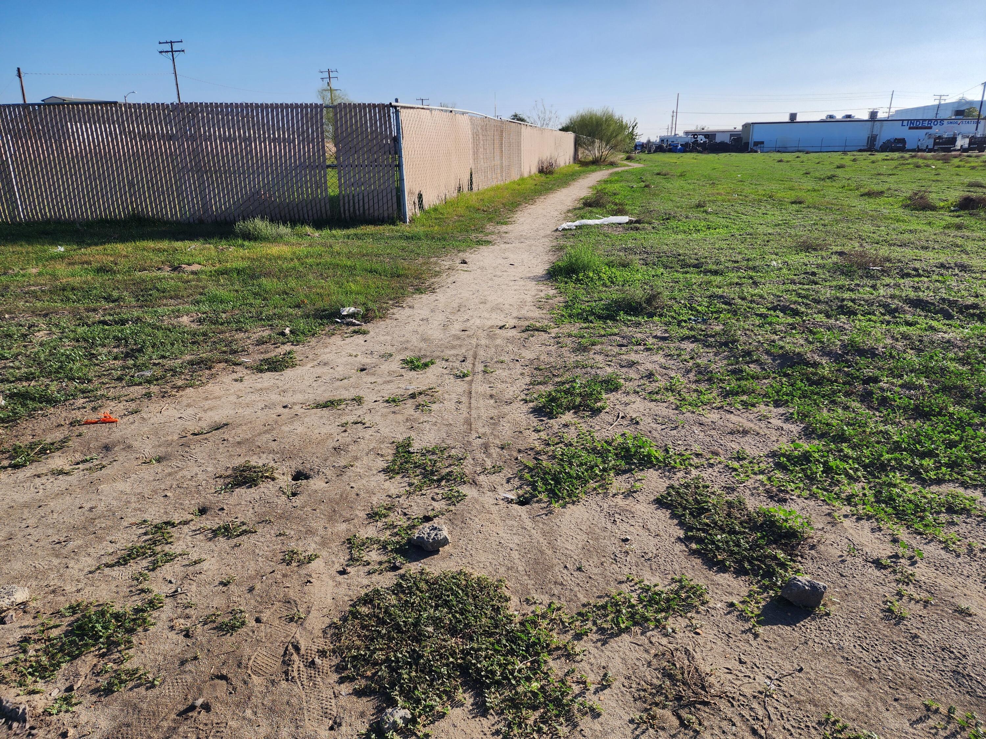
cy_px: 370
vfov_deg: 58.9
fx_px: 655
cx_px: 493
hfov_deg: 73.9
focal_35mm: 23
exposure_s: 1/1212
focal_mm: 6.4
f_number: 1.8
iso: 12
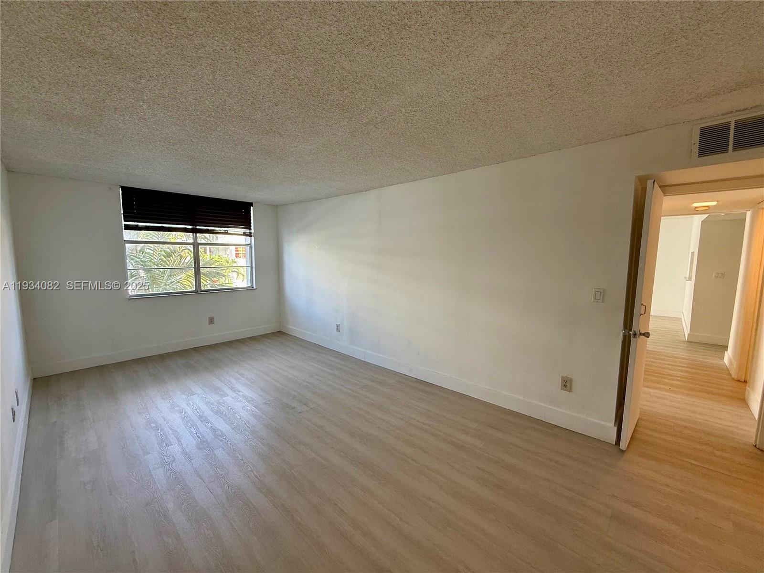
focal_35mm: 14
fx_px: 309
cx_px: 382
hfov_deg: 102.1
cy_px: 286
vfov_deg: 85.7
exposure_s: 1/120
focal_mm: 2.22
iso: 125
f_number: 2.2
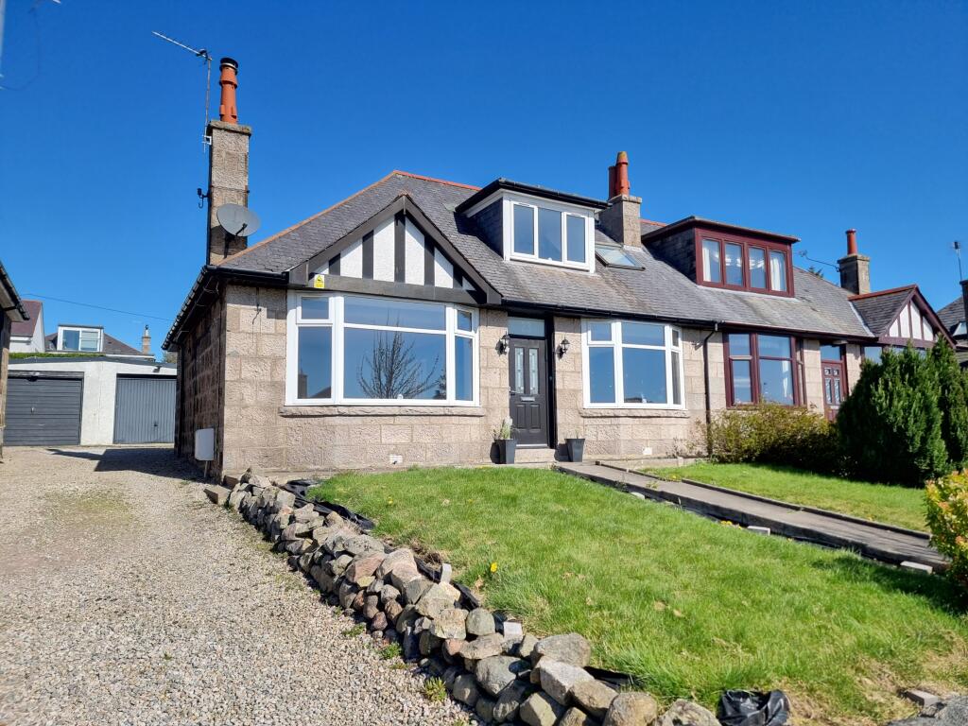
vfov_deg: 56.8
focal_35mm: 24
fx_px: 671
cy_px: 363
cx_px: 484
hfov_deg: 71.6
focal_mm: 6.7
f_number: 1.8
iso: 50
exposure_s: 1/362
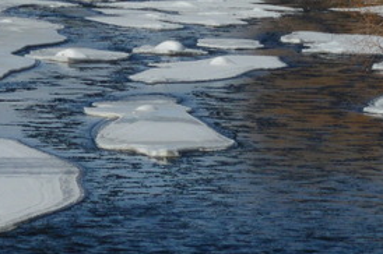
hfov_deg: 5.0
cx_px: 239
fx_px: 4378
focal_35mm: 412
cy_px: 117
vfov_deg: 3.3
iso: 400
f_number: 14
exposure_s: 1/1250
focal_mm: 50
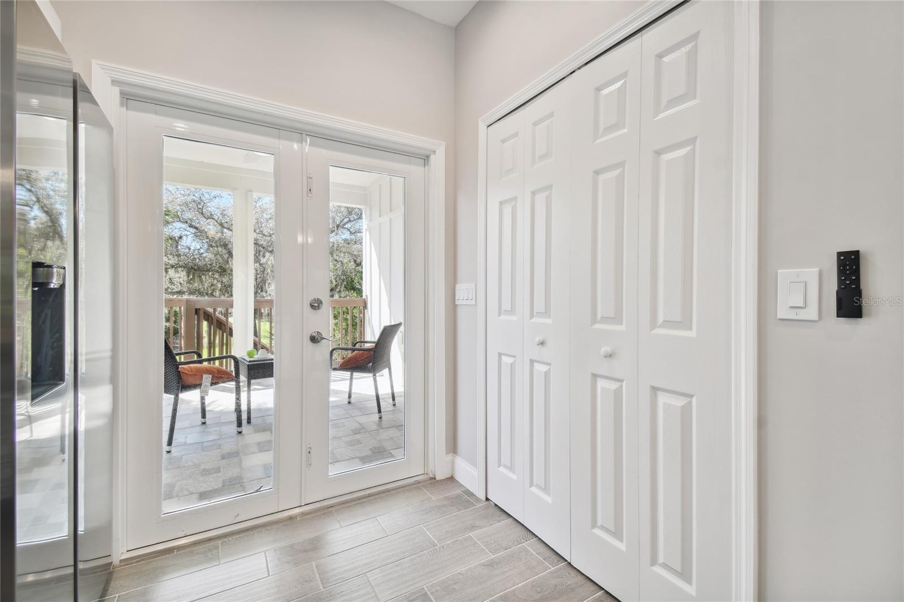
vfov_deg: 77.3
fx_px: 377
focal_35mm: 15
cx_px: 452
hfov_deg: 100.4
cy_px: 301
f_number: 7.1
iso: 100
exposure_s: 1/10
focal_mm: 10
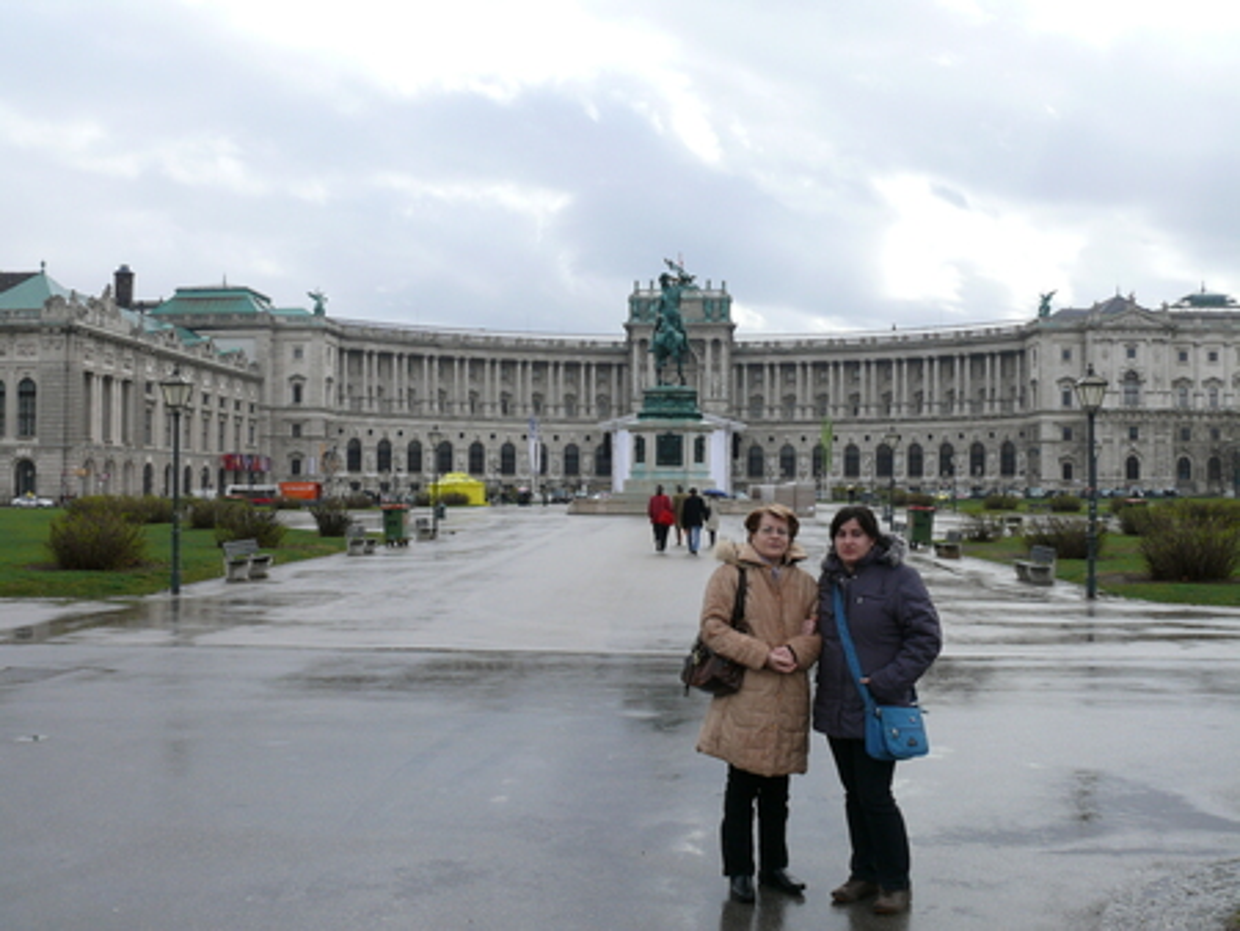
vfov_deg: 40.7
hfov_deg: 52.6
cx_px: 620
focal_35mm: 35
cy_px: 466
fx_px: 1254
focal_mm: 7.4
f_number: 5.6
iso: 100
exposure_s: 1/400
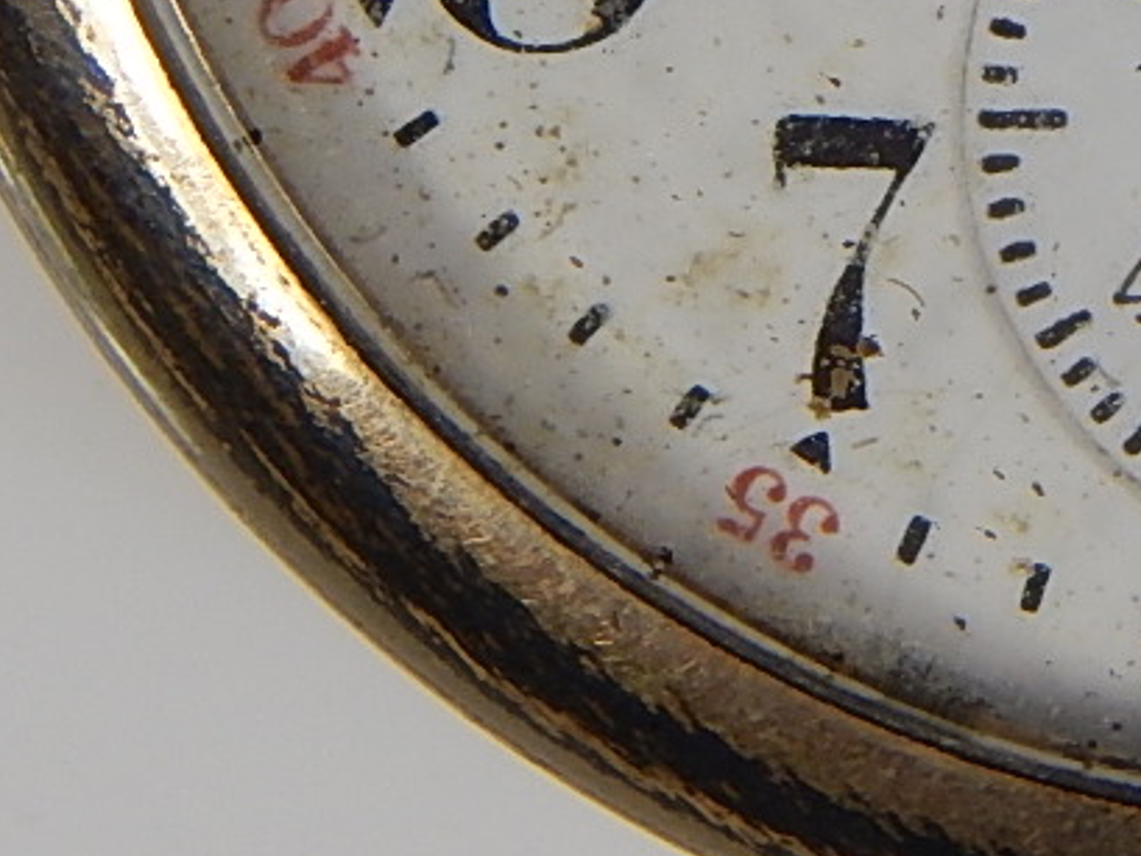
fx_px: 14705
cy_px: -552
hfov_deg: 4.4
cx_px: 1239
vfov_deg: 3.3
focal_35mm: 446
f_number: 4.6
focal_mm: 20.5
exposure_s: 1/40
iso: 125
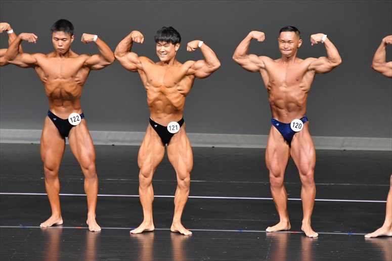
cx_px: 196
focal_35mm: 315
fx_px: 3428
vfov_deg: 4.4
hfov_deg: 6.5
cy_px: 130
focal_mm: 210
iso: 5000
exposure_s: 1/400
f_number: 5.6
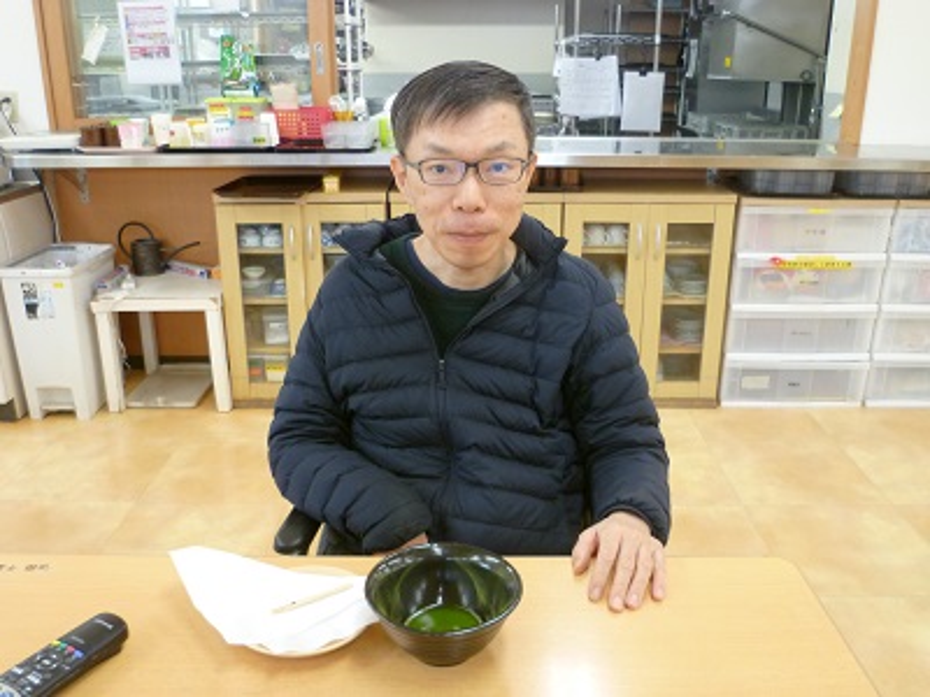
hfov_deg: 60.0
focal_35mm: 30
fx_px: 806
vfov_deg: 46.8
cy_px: 348
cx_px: 465
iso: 250
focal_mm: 5.4
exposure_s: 1/30
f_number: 2.9
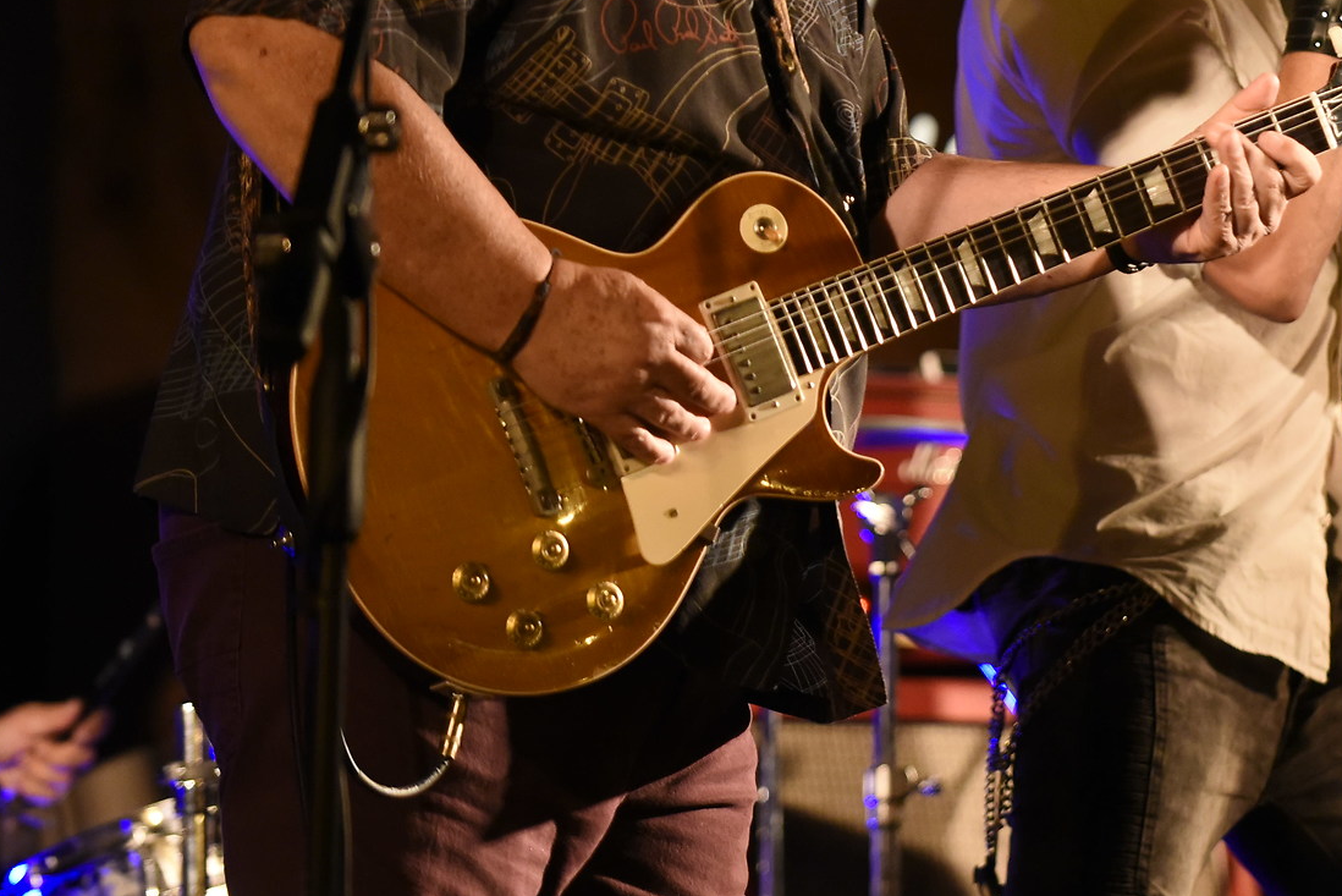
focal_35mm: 295
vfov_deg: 4.7
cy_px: 178
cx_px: 1199
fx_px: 11001
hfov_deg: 7.0
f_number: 2.8
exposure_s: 1/200
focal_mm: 135
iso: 3200
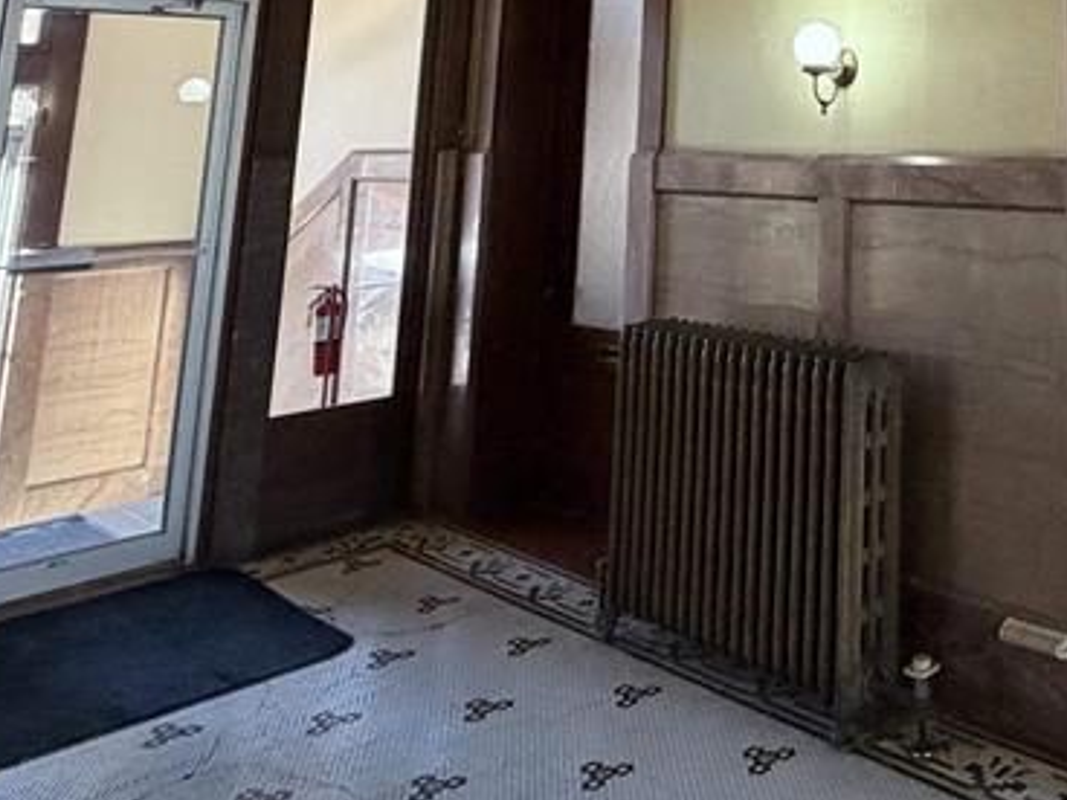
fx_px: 1202
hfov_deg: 42.4
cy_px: -101
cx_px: 1026
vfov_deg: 32.0
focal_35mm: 39
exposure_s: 1/60
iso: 400
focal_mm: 2.22
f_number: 2.2
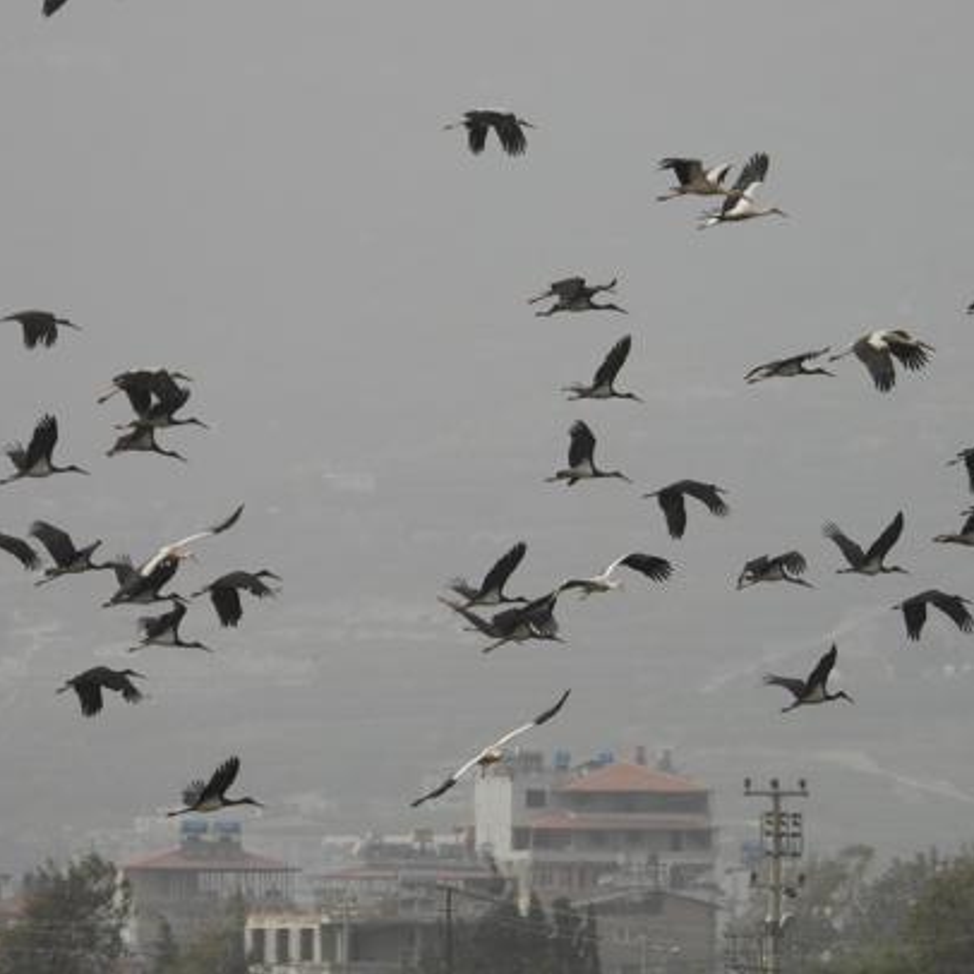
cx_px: 552
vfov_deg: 2.5
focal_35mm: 711
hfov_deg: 2.5
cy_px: 487
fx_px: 22634
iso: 100
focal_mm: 108
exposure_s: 1/500
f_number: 5
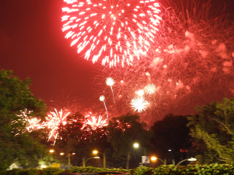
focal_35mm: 60
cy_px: 88
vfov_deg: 24.4
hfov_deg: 32.2
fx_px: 406
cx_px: 117
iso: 800
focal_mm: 10.7
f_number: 4.2
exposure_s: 1/1.6
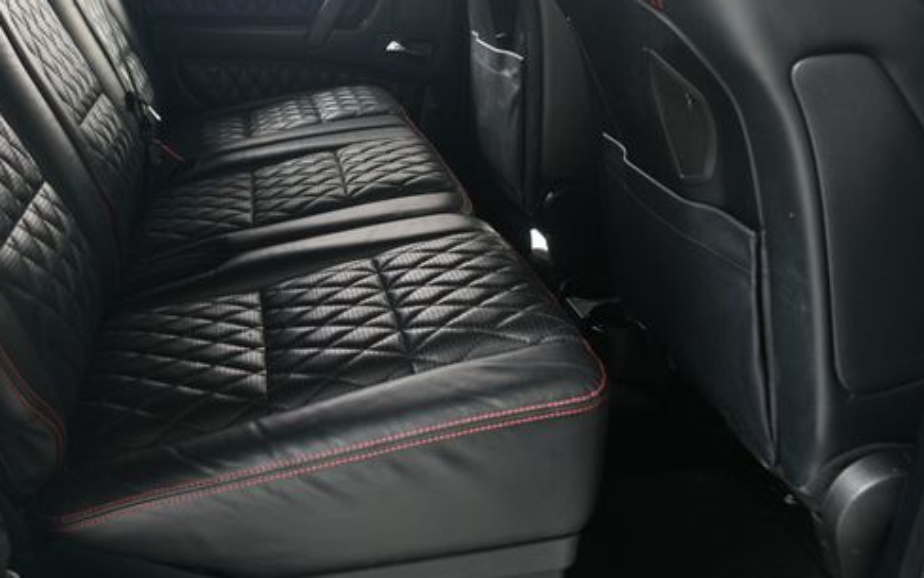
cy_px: 204
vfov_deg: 35.1
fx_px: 907
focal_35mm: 36
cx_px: 336
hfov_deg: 53.3
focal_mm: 18
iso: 100
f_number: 3.5
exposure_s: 1/160
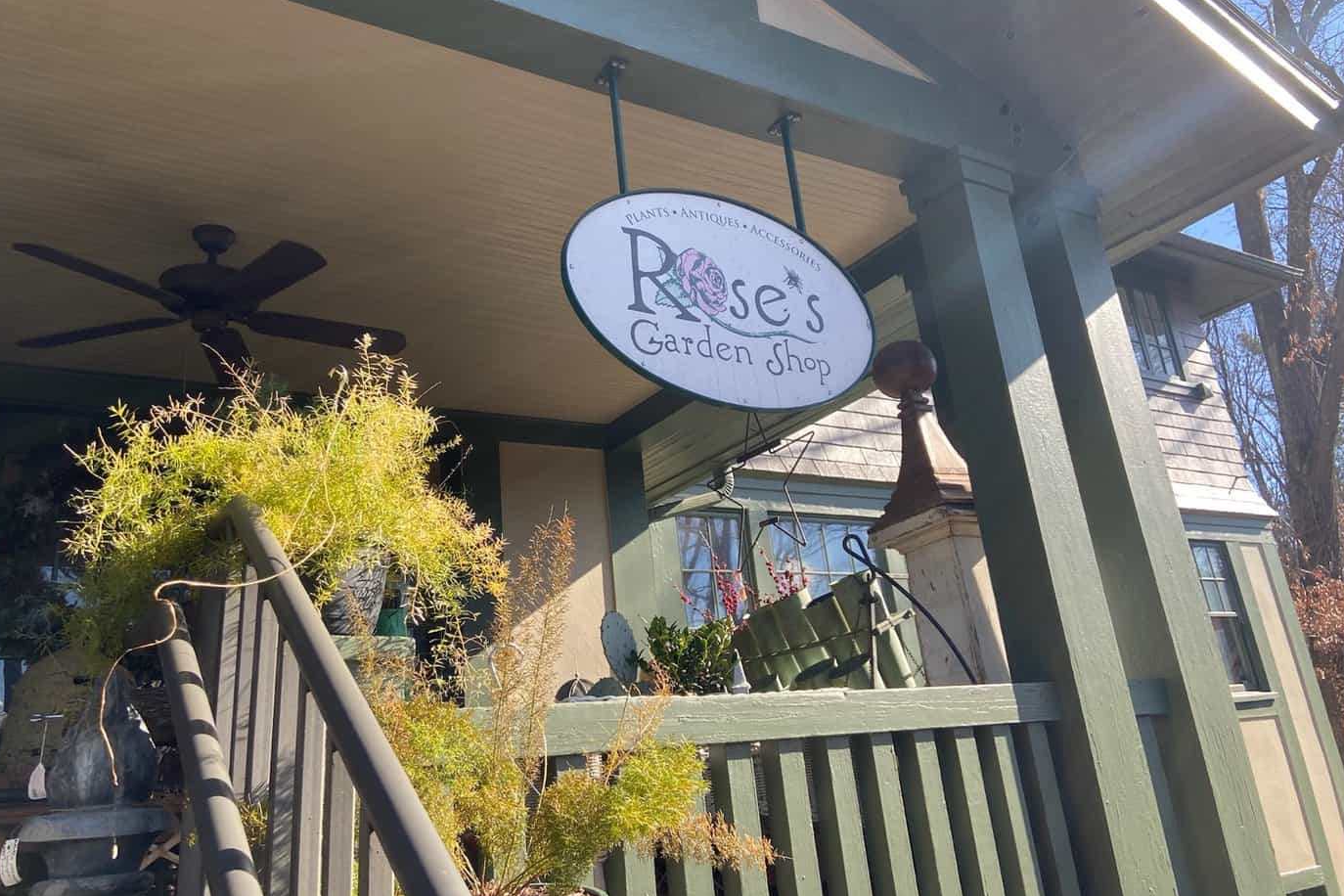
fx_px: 1045
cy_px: 395
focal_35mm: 28
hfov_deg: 65.5
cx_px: 656
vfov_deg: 46.3
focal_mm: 4.25
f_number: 1.8
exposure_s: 1/681
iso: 32
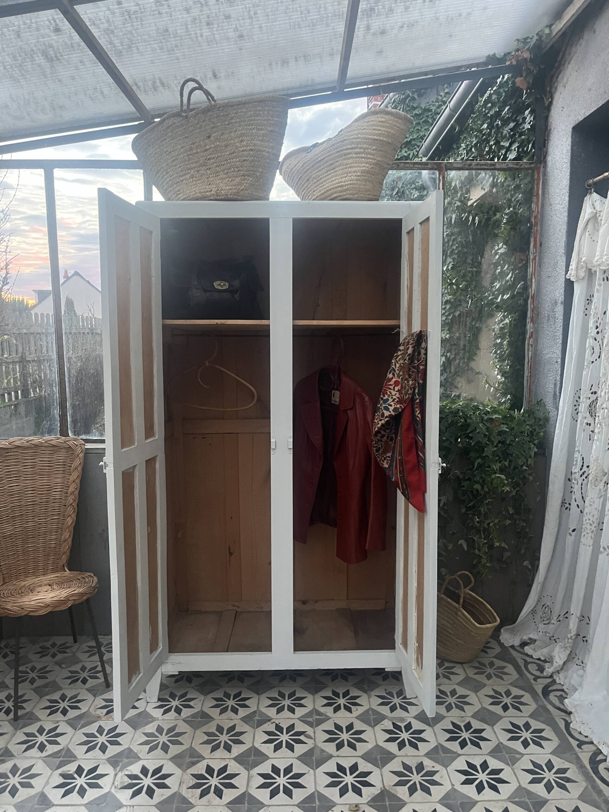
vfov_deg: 67.3
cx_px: 304
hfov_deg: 53.1
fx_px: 610
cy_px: 406
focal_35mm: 26
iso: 640
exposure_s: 1/40
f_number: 1.6
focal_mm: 5.1
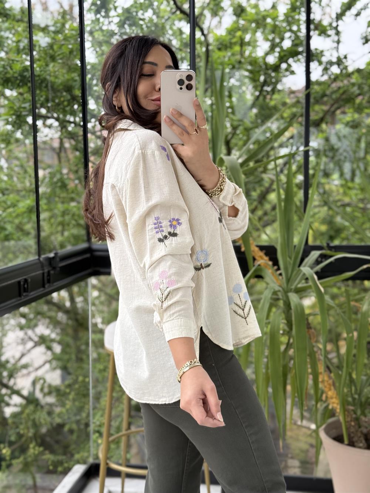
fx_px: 684
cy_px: 246
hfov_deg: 30.3
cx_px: 185
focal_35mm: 48
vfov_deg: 39.7
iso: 100
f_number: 1.78
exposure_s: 1/439
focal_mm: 6.76
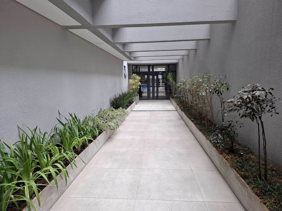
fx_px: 187
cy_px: 106
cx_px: 141
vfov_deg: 58.9
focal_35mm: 23
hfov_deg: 73.9
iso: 80
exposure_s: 1/120
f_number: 1.8
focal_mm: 5.54
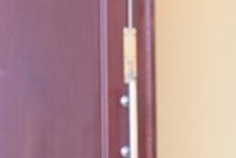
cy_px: 303
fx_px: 2065
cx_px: -290
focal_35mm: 315
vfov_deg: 4.3
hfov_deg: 6.3
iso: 125
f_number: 4.5
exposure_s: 1/40
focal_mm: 70
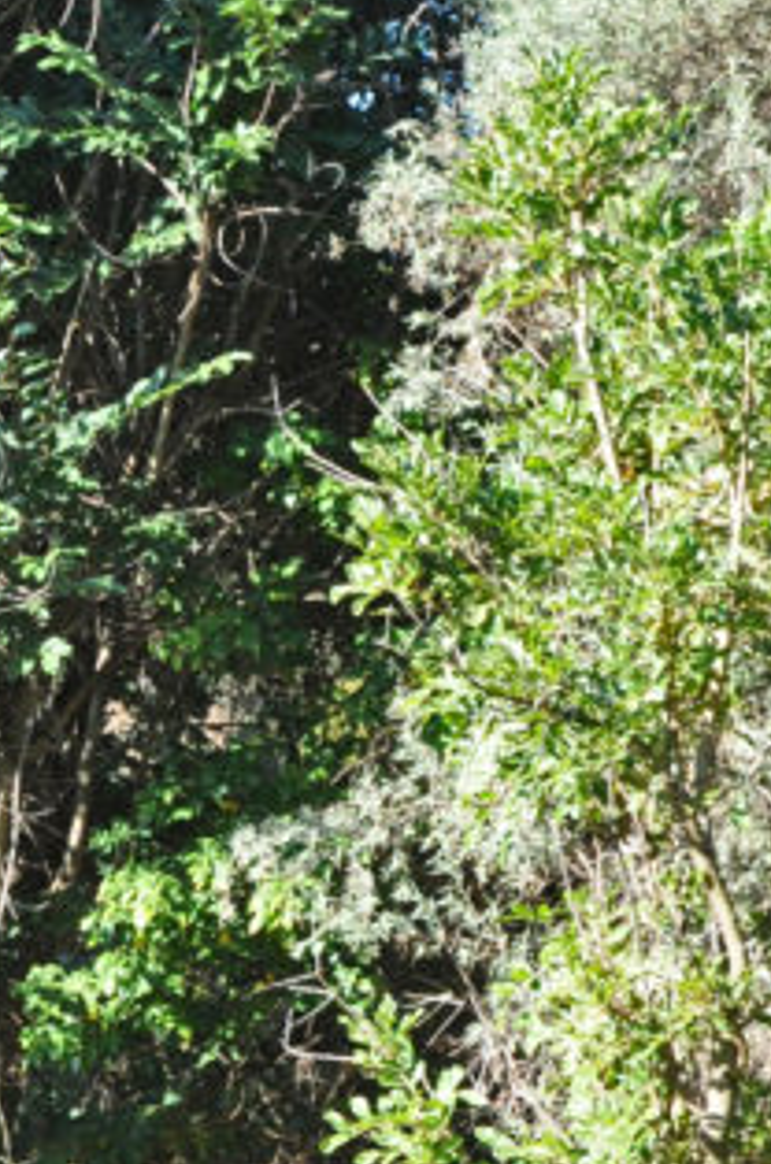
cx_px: -393
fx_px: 6001
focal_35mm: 186
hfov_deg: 7.2
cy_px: 111
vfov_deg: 11.0
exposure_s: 1/250
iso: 800
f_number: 10
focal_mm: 38
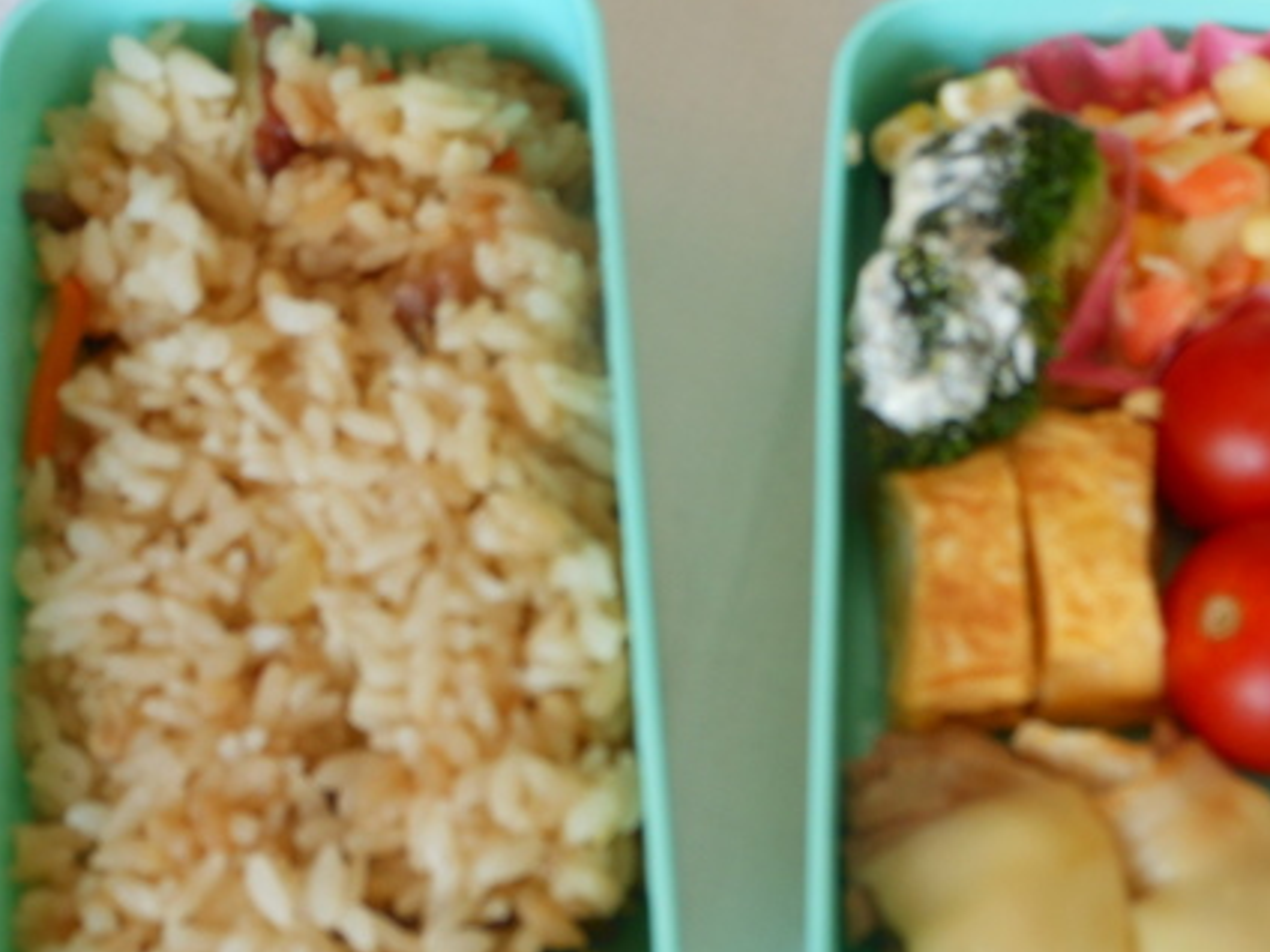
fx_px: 2495
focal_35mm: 68
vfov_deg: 21.6
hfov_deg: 28.5
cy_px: 572
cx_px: 755
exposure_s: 1/50
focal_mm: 8.1
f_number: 4.6
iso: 80
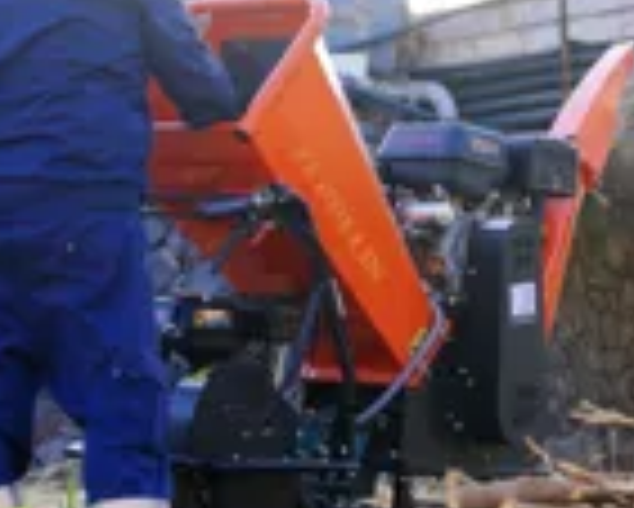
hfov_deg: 15.8
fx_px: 2253
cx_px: 612
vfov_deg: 12.8
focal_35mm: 120
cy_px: 139
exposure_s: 1/800
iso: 200
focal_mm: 40
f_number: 2.5
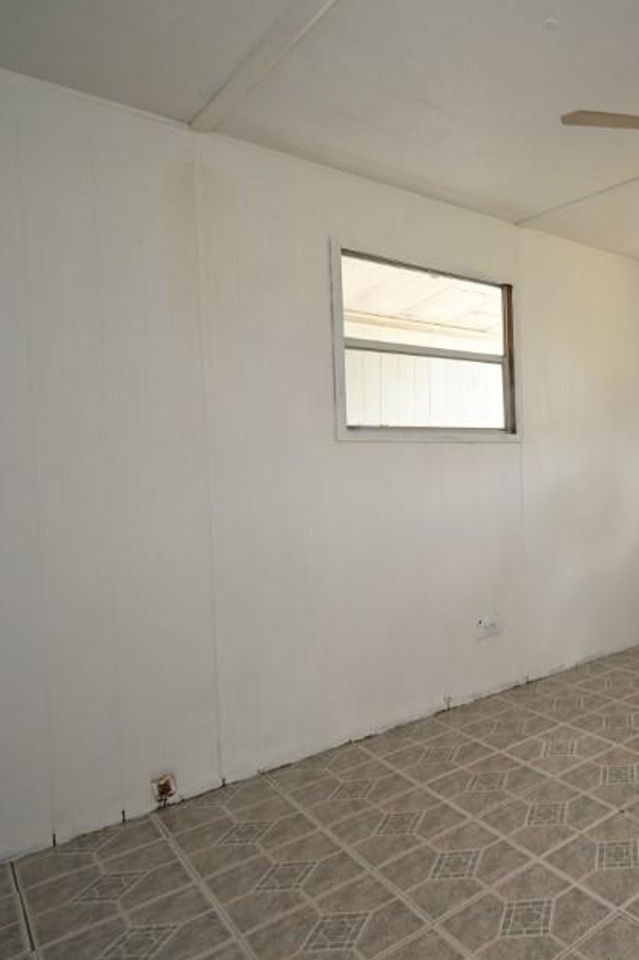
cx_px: 673
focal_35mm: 23
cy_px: 478
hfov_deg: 44.5
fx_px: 613
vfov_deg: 76.1
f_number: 4.5
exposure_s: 1/60
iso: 450
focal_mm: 10
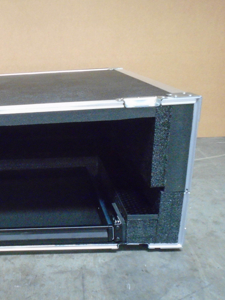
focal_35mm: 37
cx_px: 21
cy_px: 150
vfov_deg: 50.1
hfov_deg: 36.2
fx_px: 321
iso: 800
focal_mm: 4.6
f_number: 3.2
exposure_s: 1/20
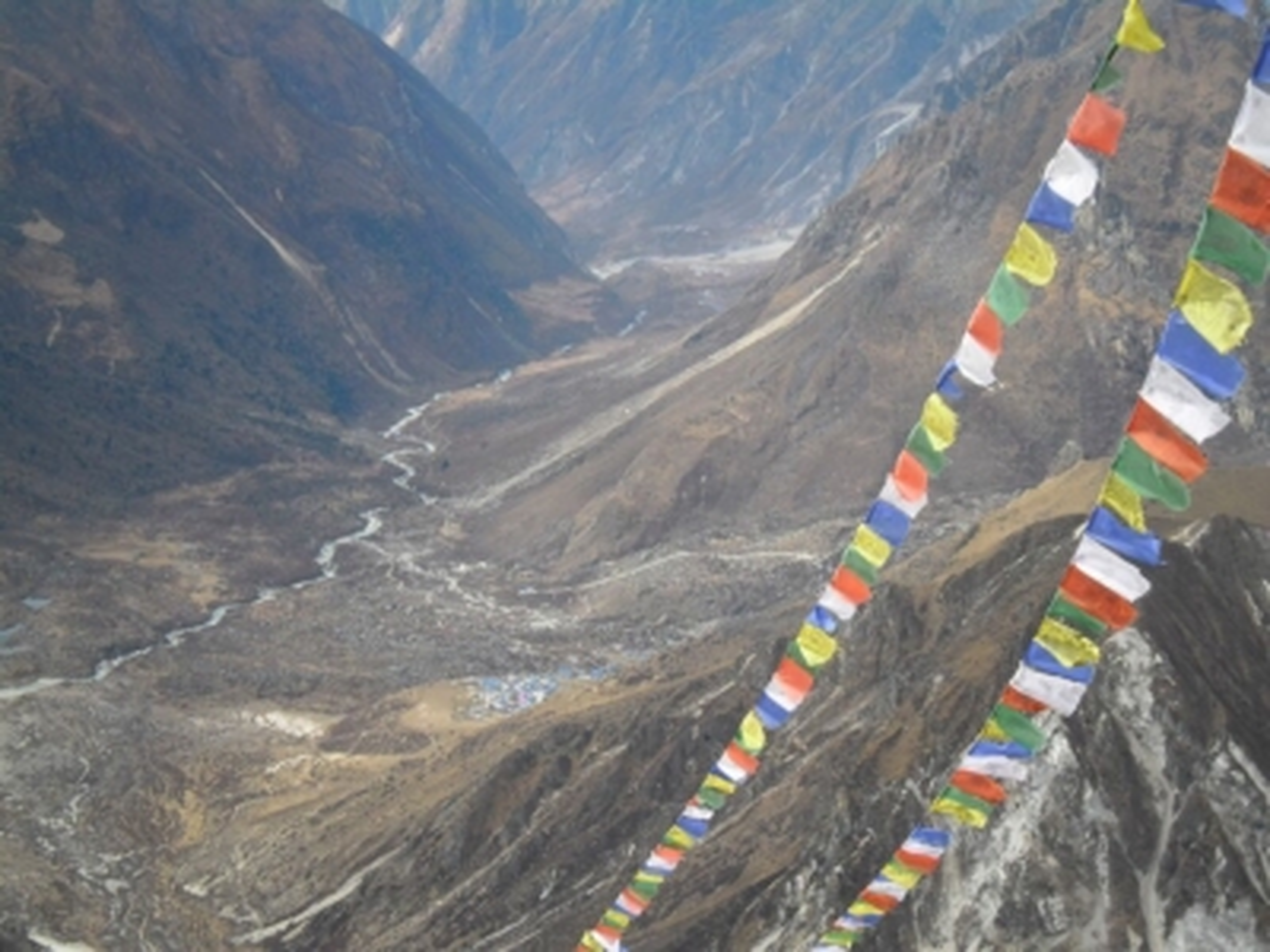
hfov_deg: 25.7
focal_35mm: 76
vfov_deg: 19.4
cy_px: 476
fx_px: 2788
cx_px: 635
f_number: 5.2
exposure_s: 1/224
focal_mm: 13.4
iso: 80
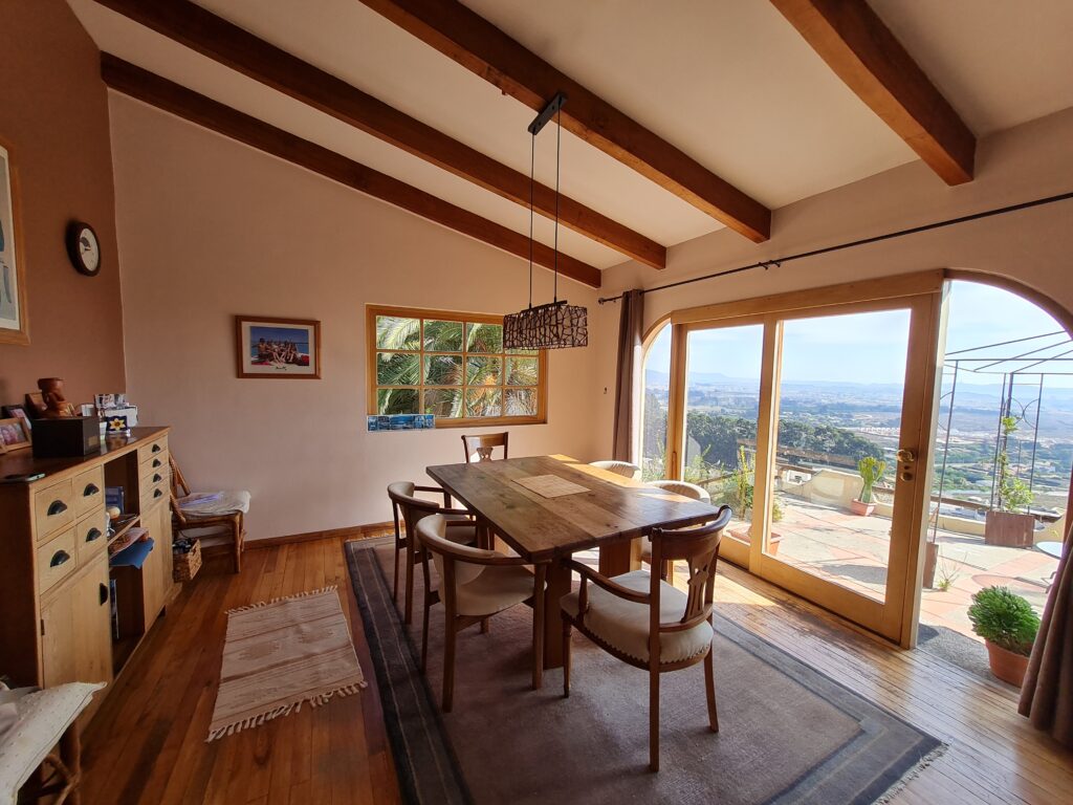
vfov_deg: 89.9
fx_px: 403
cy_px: 402
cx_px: 536
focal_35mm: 13
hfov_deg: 106.2
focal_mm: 1.74
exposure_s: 1/278
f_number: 2.2
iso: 50
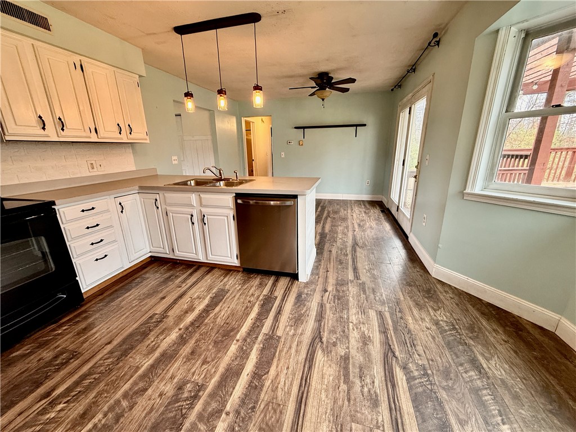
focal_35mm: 14
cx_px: 288
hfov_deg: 102.1
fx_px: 233
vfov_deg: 85.7
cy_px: 216
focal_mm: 2.22
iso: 160
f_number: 2.2
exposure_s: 1/60
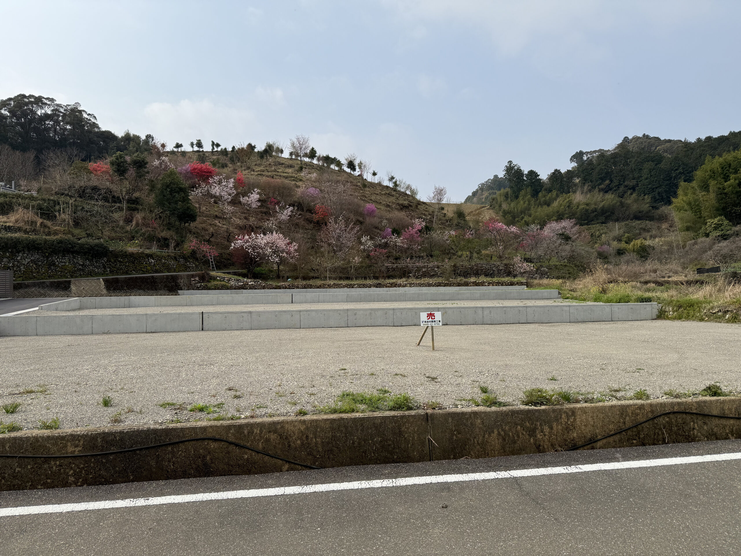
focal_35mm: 24
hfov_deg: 71.6
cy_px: 278
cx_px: 370
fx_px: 514
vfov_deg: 56.8
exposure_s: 1/5714
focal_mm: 6.76
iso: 80
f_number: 1.78
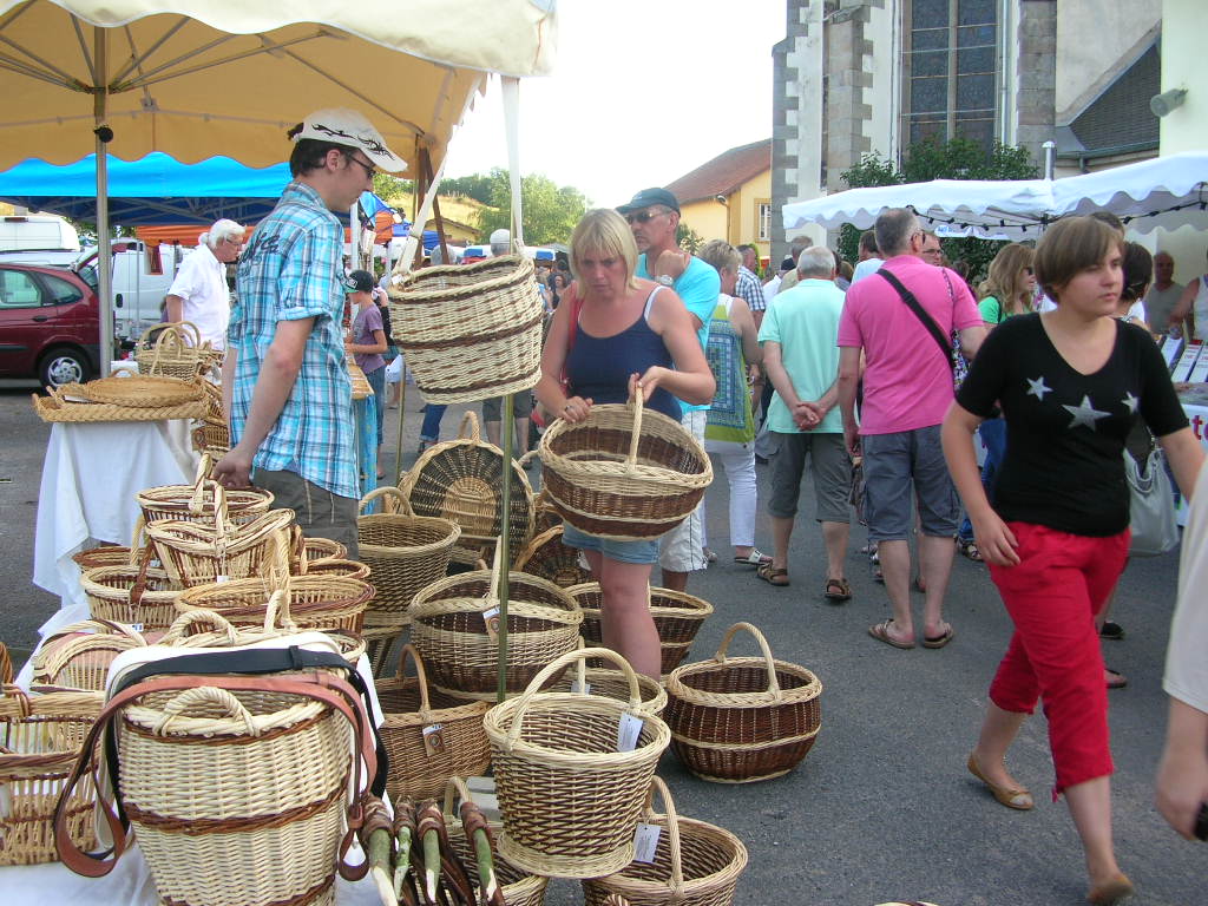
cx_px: 604
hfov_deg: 52.6
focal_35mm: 35
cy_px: 453
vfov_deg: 40.7
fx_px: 1221
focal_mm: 5.8
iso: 50
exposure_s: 1/117
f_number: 2.8
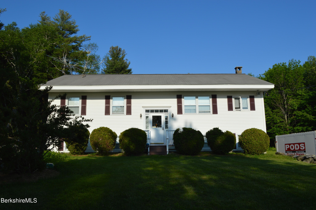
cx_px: 158
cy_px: 105
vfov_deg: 43.5
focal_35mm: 30
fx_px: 263
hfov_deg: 62.0
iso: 100
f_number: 9
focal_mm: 20
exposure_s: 1/320
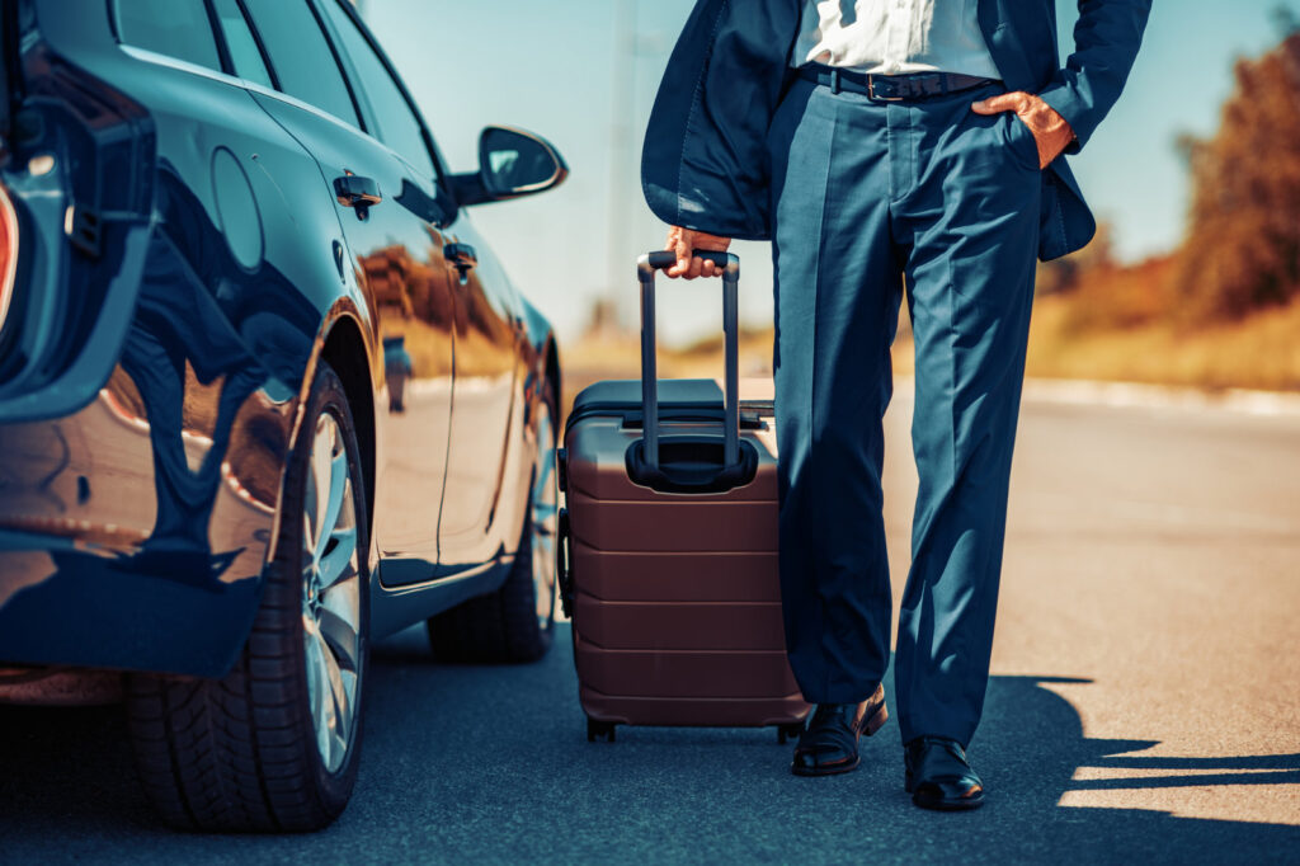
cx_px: 650
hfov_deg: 23.9
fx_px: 3068
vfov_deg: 16.1
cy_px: 433
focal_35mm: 85
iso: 100
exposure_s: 1/1250
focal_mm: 85
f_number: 2
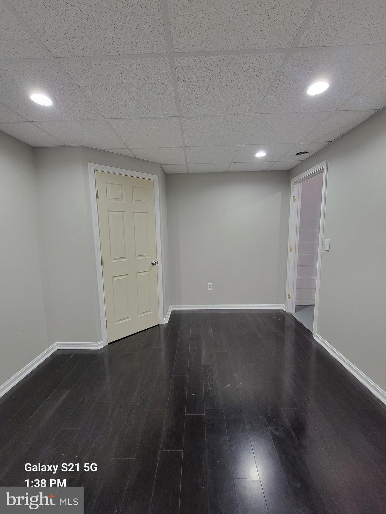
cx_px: 193
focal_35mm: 13
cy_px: 257
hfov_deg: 89.9
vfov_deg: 106.2
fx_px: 193
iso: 400
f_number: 2.2
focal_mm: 2.2
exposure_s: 1/60
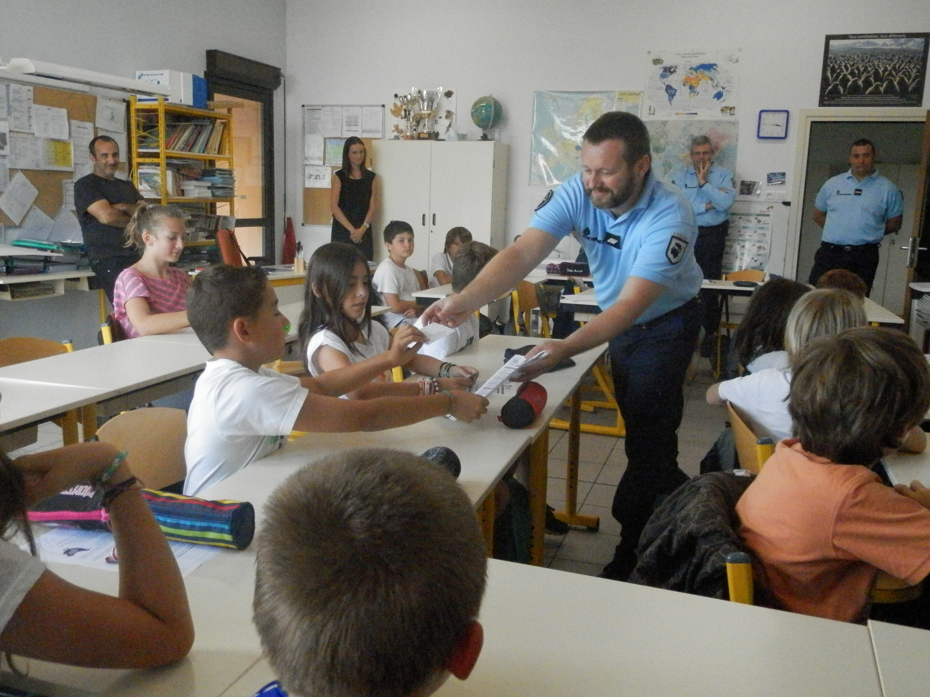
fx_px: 833
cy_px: 348
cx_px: 465
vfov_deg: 45.4
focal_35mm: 31
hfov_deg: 58.4
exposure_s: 1/320
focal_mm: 5.5
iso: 1000
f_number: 3.2
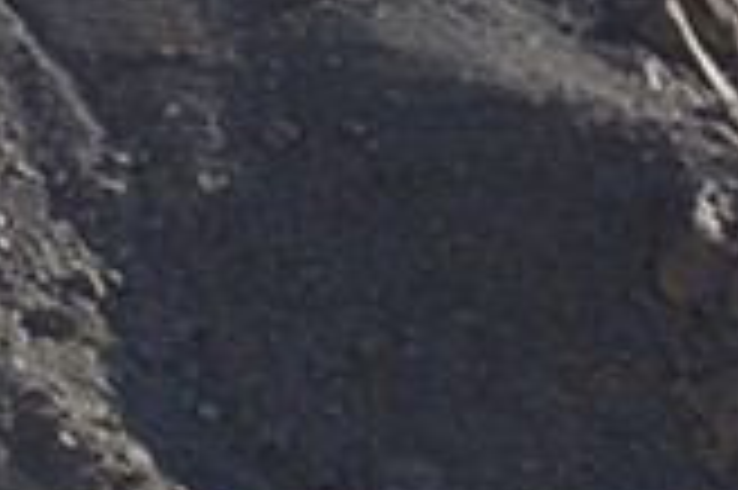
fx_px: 3993
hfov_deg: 9.9
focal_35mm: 195
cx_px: -630
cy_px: 654
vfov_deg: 7.0
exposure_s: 1/400
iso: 320
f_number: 8
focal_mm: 50
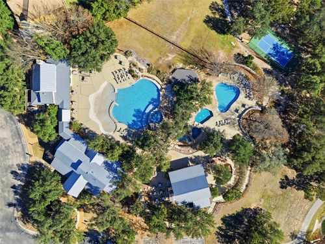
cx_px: 162
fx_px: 225
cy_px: 122
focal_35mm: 24
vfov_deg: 56.8
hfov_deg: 71.6
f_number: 1.8
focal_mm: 8.7
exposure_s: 1/240
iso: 140
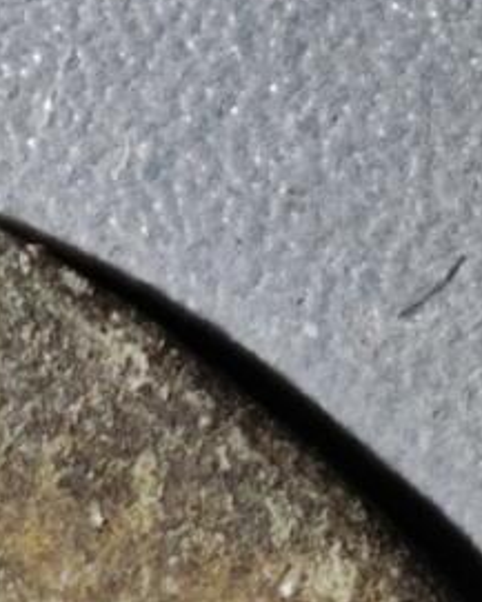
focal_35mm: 648
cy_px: 1220
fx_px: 11548
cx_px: -609
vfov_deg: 3.0
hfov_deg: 2.4
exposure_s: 1/100
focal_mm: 9
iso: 200
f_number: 2
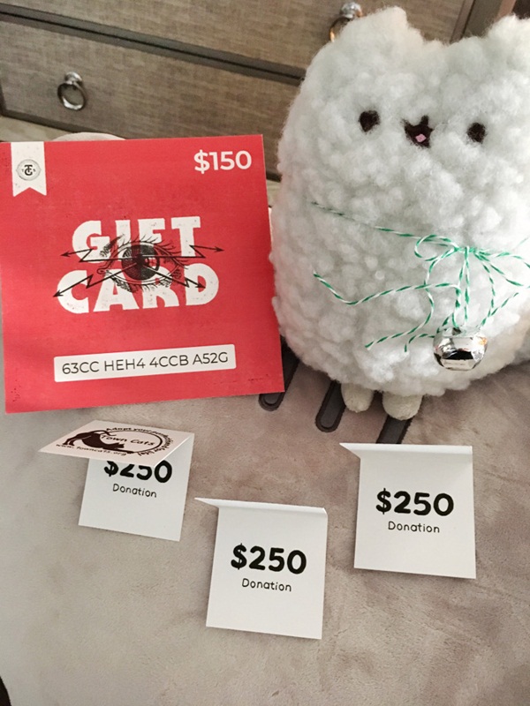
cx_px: 265
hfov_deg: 48.2
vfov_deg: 61.7
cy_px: 353
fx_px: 592
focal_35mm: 29
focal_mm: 4.15
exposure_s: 1/15
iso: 250
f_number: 2.2
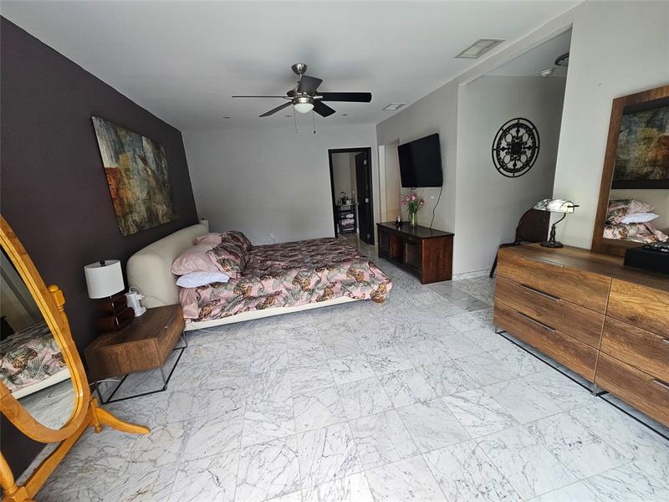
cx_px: 334
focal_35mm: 13
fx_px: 251
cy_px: 251
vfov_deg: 89.9
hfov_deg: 106.2
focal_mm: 2.2
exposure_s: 1/60
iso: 100
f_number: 2.2
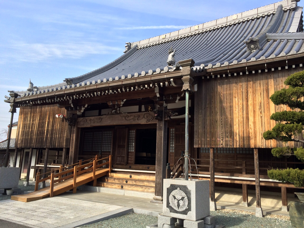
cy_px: 114
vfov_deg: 46.8
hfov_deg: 60.0
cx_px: 152
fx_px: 263
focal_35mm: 30
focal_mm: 4.12
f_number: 2.2
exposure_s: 1/1282
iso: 32
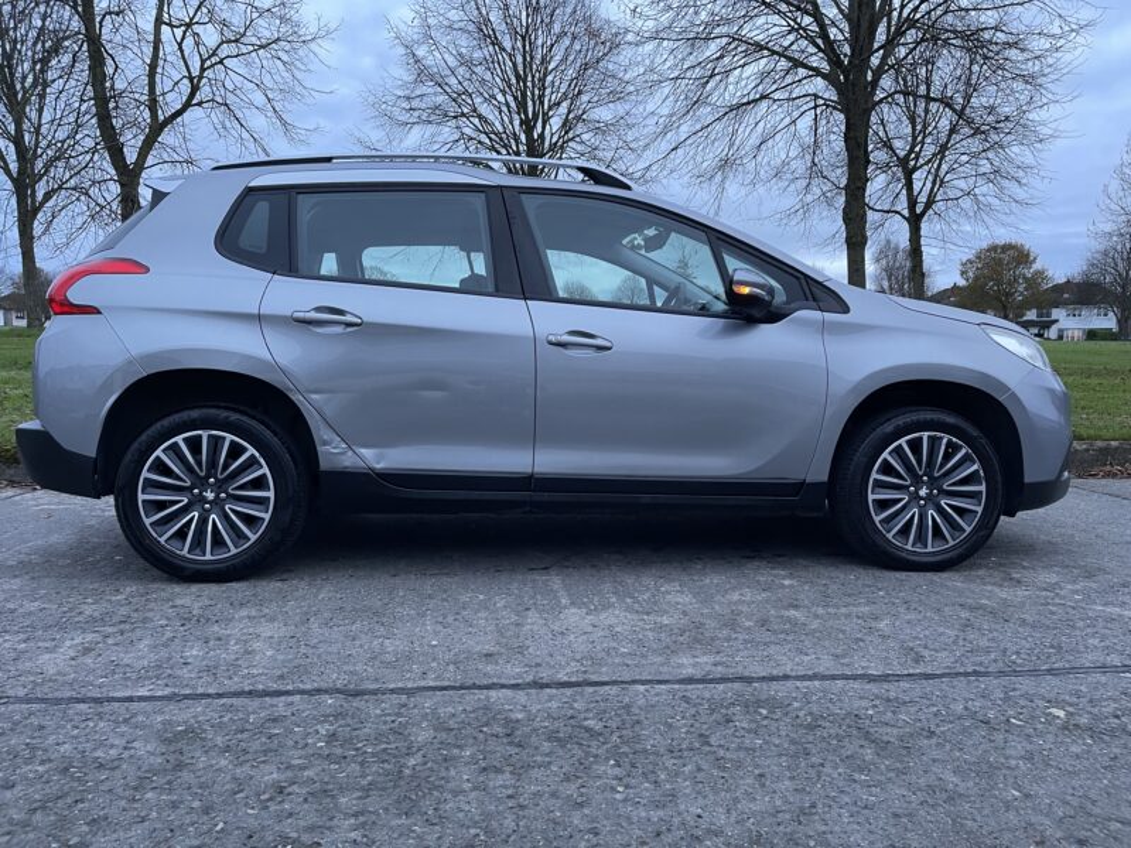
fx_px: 817
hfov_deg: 69.4
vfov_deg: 54.9
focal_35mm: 25
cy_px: 424
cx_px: 566
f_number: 1.6
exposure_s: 1/60
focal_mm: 5.1
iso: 160
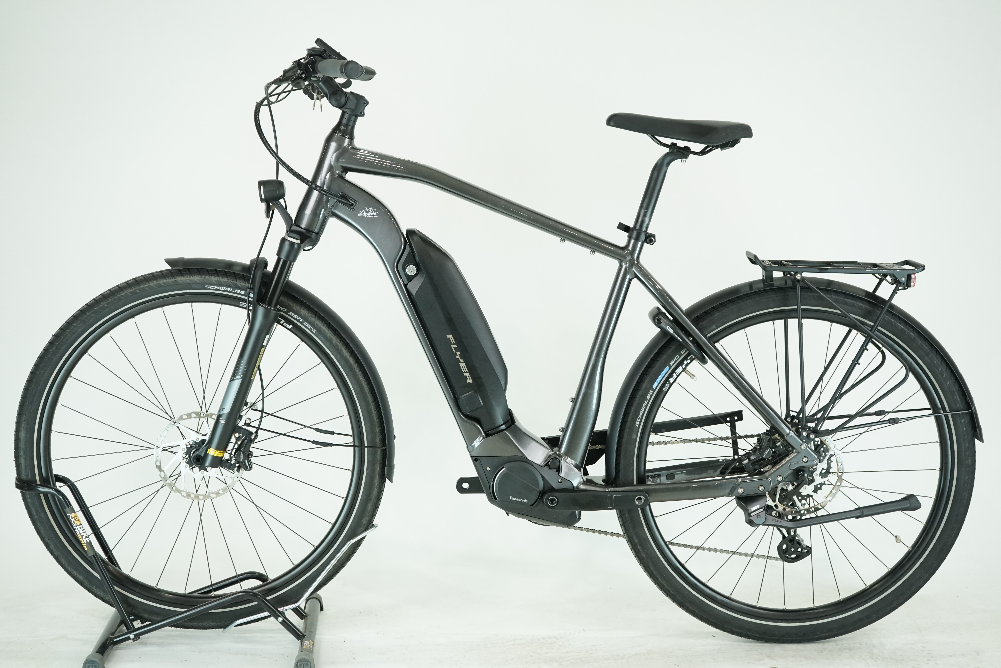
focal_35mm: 54
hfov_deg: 36.9
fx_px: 1501
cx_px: 500
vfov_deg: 25.1
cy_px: 334
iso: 1600
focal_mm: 54
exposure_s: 1/200
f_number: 5.6
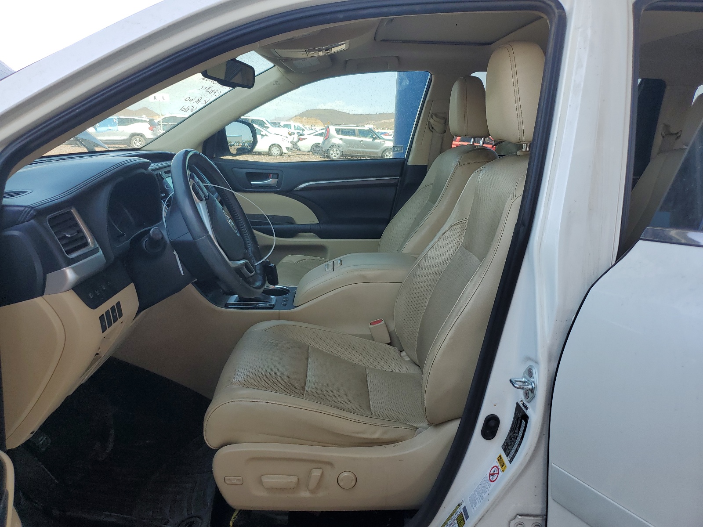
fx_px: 528
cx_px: 352
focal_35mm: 26
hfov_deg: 67.3
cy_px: 264
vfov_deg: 53.1
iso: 50
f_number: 1.5
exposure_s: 1/625
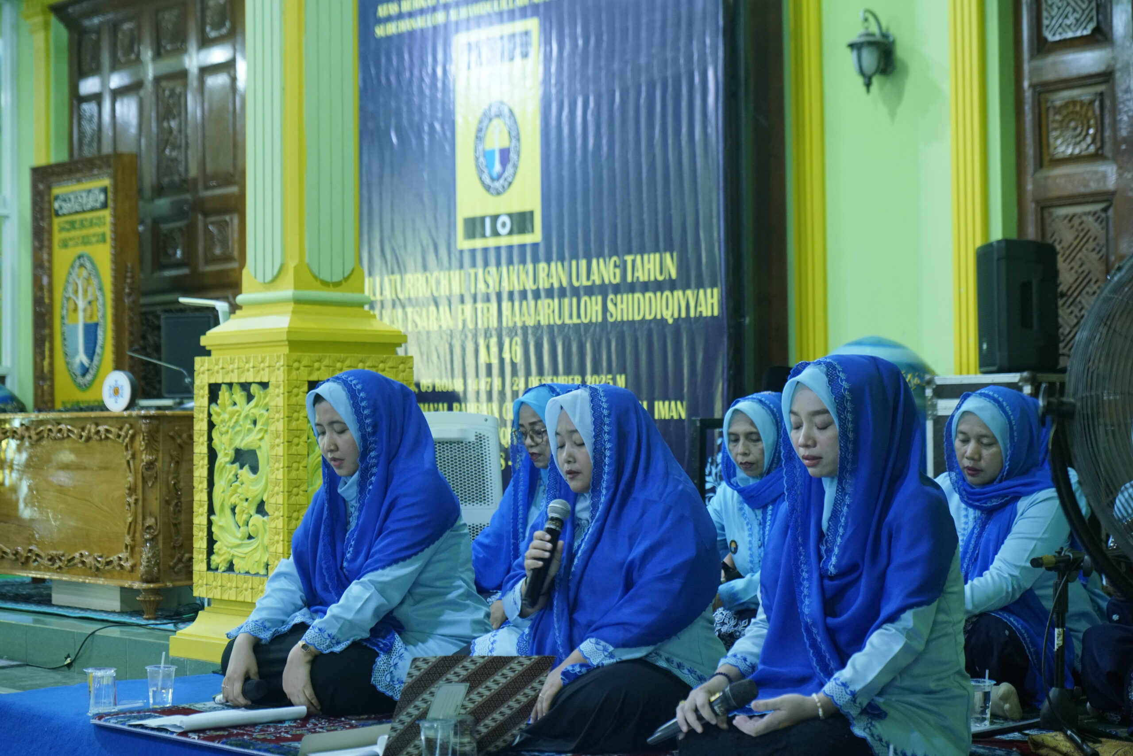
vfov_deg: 21.9
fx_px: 1952
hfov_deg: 32.4
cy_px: 378
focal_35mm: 62
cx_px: 566
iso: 2500
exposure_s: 1/50
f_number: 4
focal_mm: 62
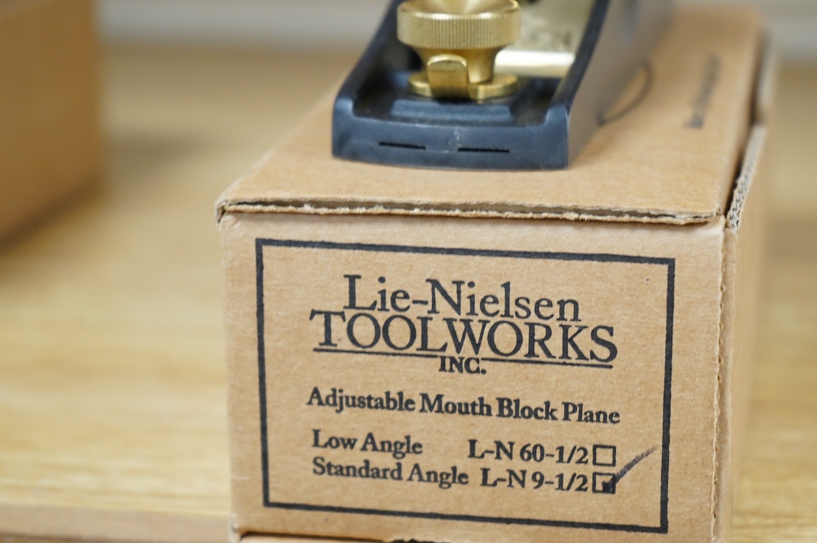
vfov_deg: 15.3
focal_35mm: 89
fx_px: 2018
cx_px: 473
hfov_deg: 22.9
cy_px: 311
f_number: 5.6
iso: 2500
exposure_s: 1/80
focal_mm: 70
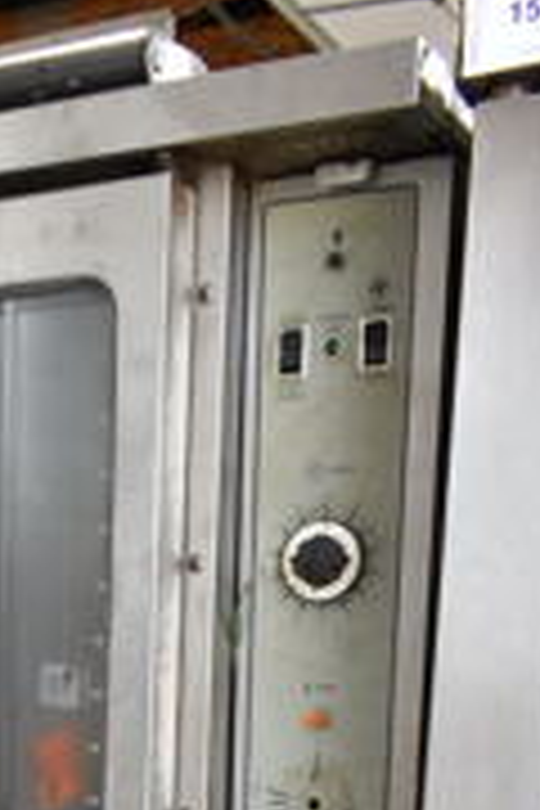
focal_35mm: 72
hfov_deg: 17.8
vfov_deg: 24.6
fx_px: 1620
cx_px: -153
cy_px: 1042
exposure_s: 1/60
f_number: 7.1
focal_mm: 18
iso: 400
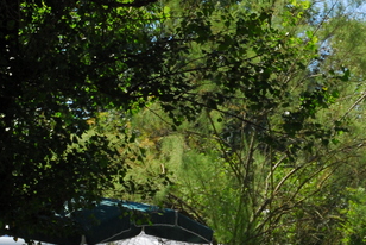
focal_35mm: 148
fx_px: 1506
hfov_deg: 13.6
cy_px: 310
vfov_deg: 9.2
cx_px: 372
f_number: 8
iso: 320
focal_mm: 38
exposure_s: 1/350
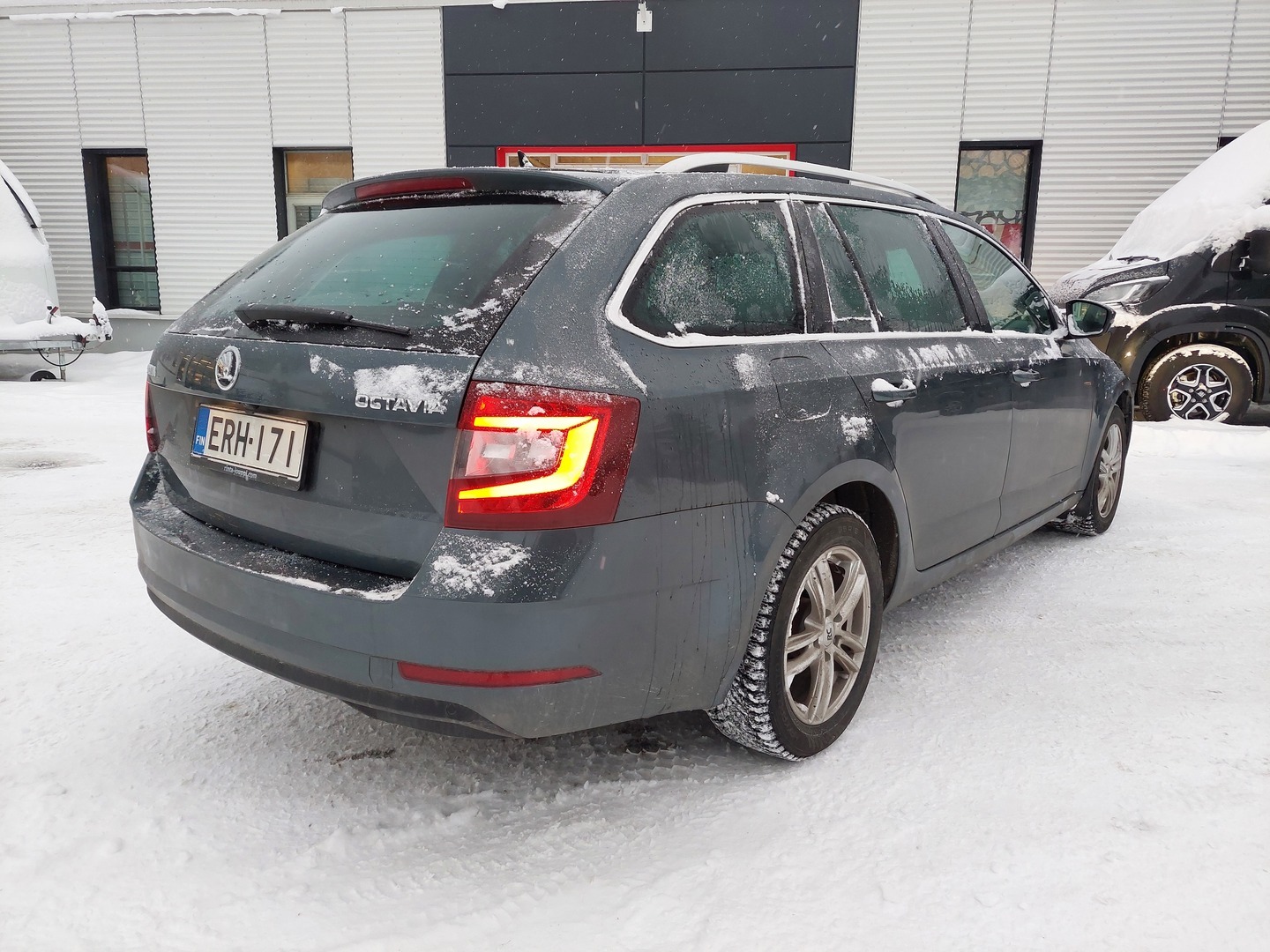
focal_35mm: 25
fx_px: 917
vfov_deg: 54.9
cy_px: 476
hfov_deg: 69.4
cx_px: 635
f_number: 1.8
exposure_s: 1/50
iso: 125
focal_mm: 5.23
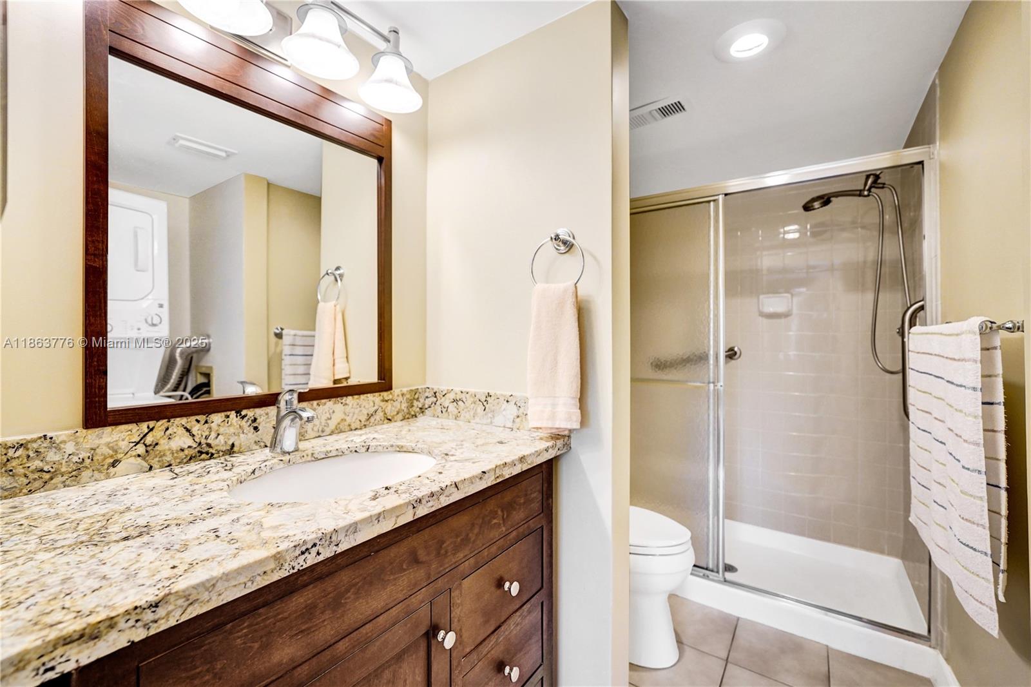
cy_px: 344
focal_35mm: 14
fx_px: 401
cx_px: 516
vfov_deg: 81.2
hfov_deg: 104.3
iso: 1250
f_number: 3.5
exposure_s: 1/320
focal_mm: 14
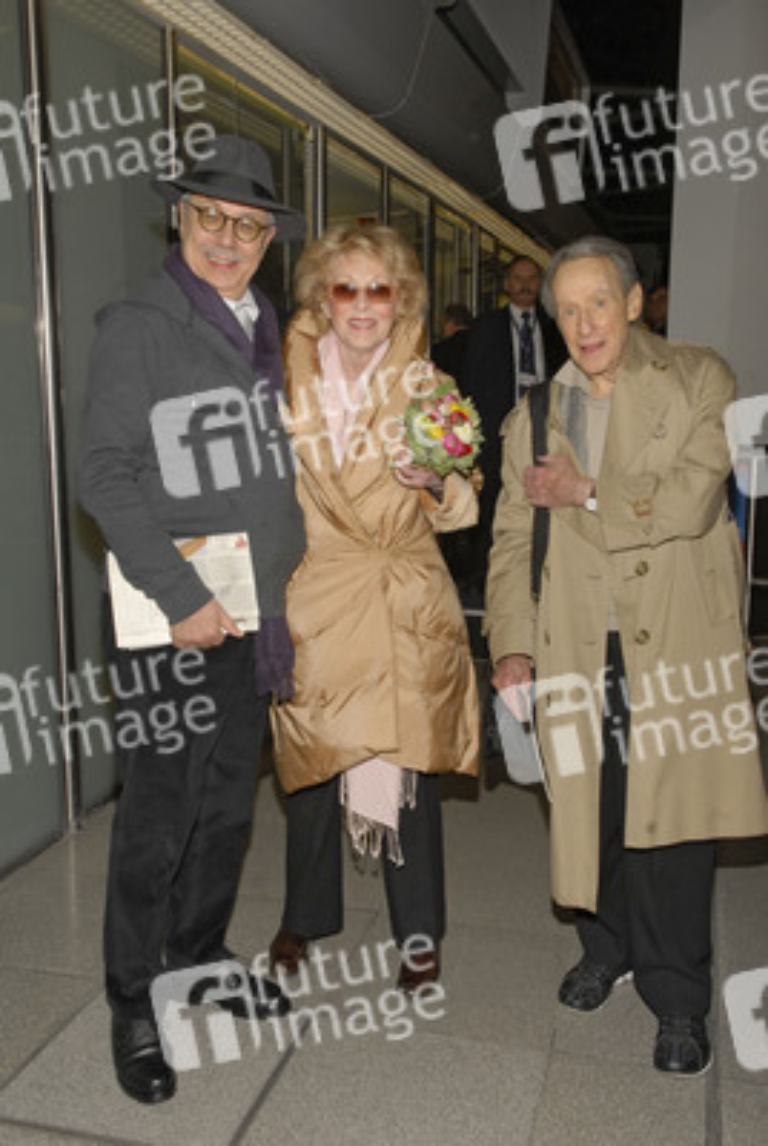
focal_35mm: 36
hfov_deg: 37.0
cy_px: 573
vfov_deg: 53.1
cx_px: 384
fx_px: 1148
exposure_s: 1/80
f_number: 11
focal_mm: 24
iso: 400
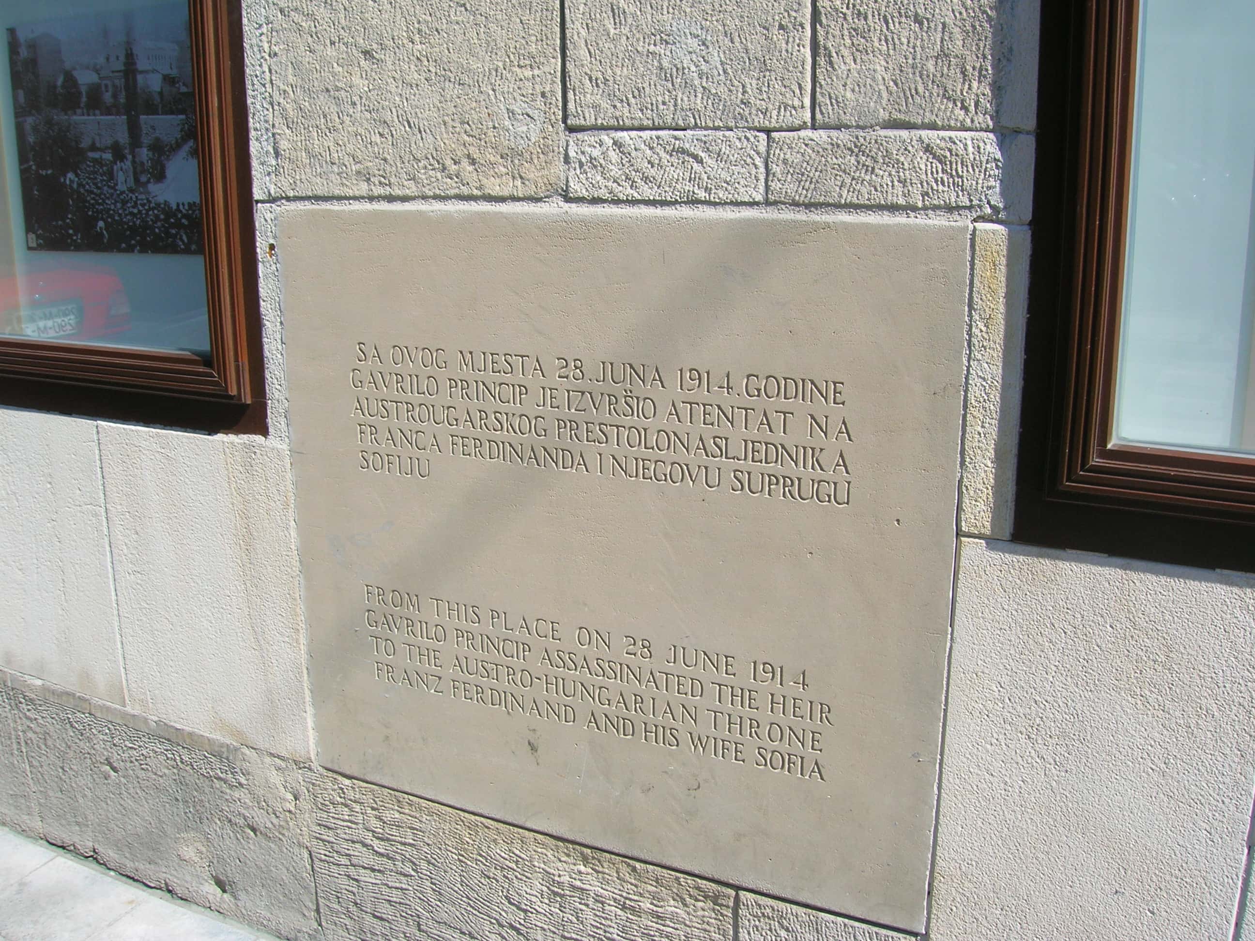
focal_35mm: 34
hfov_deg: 54.0
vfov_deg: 41.8
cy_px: 470
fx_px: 1233
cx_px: 628
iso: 50
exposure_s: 1/328
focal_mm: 5.7
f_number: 4.9
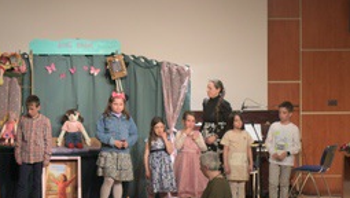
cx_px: 44
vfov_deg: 12.6
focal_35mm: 96
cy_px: 102
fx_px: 892
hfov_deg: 21.8
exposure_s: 1/200
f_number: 4
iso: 2500
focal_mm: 50
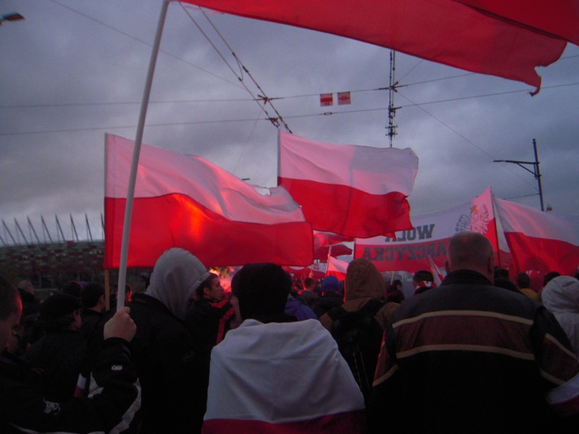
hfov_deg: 63.4
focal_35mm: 28
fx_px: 468
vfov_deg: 49.7
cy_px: 217
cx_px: 290
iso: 400
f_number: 2.7
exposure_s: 1/250
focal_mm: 5
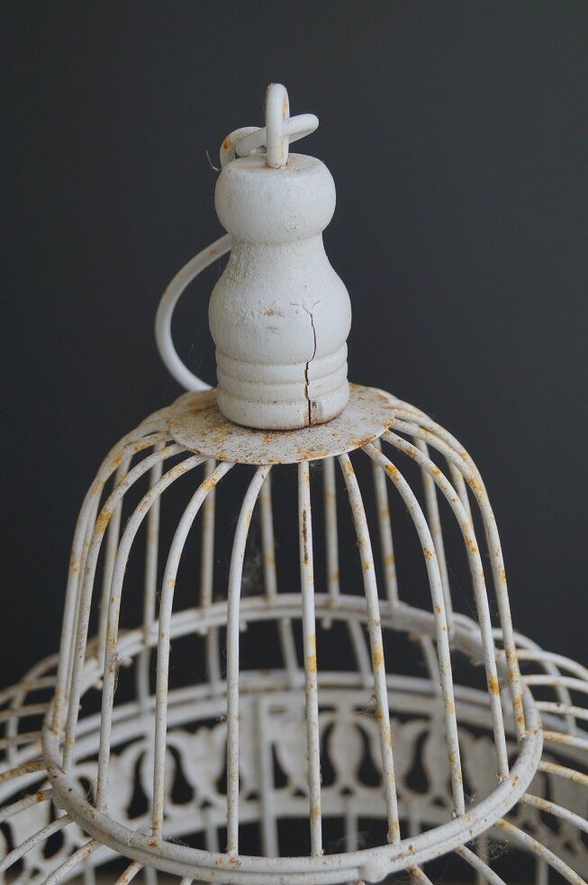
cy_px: 442
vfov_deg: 30.1
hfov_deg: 20.3
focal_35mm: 67
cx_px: 294
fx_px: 1645
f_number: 5.6
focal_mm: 45
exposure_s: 1/80
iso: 320
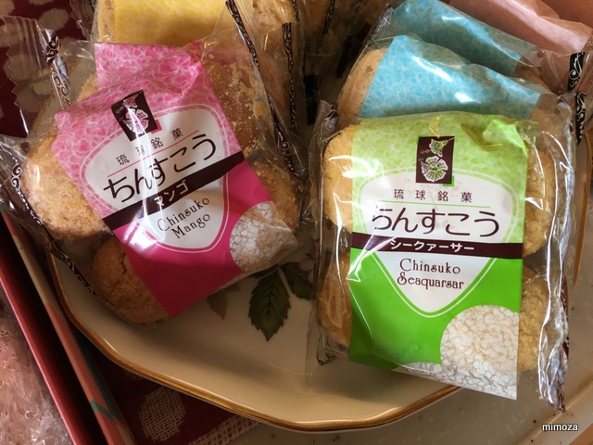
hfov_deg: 61.7
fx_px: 497
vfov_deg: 48.2
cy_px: 222
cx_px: 296
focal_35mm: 29
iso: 25
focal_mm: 4.15
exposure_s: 1/15
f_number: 2.2
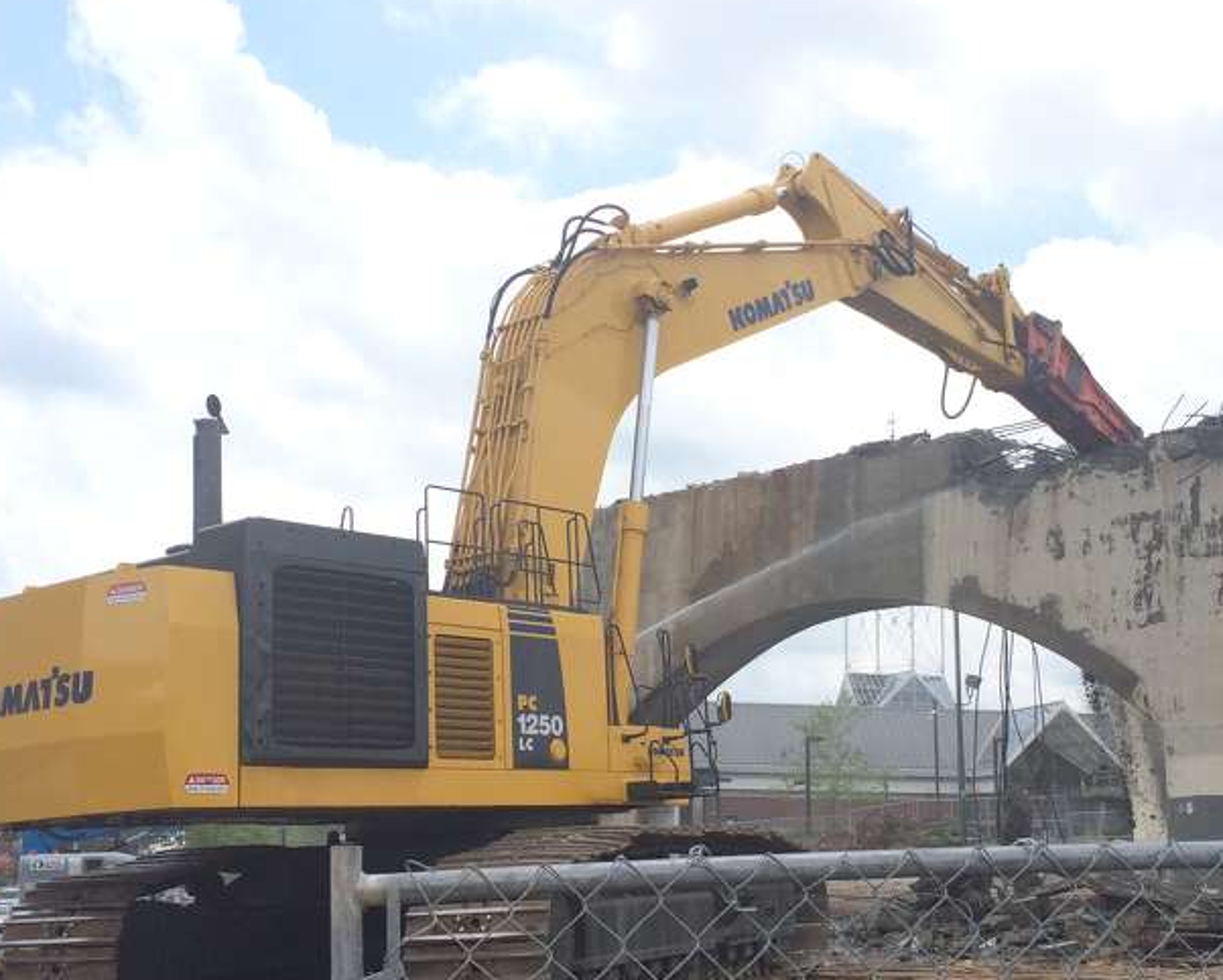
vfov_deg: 32.1
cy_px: 539
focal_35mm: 47
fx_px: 1702
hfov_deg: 39.5
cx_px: 664
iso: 32
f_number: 2.2
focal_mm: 4.15
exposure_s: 1/1953
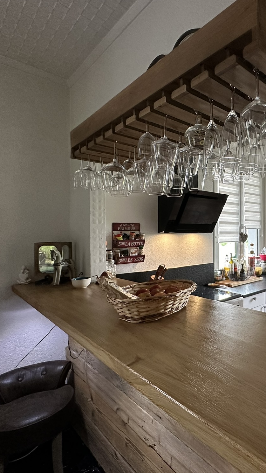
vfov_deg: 83.8
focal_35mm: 21
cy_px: 231
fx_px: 263
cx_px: 233
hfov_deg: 48.6
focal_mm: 2.22
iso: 250
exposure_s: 1/100
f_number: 2.2
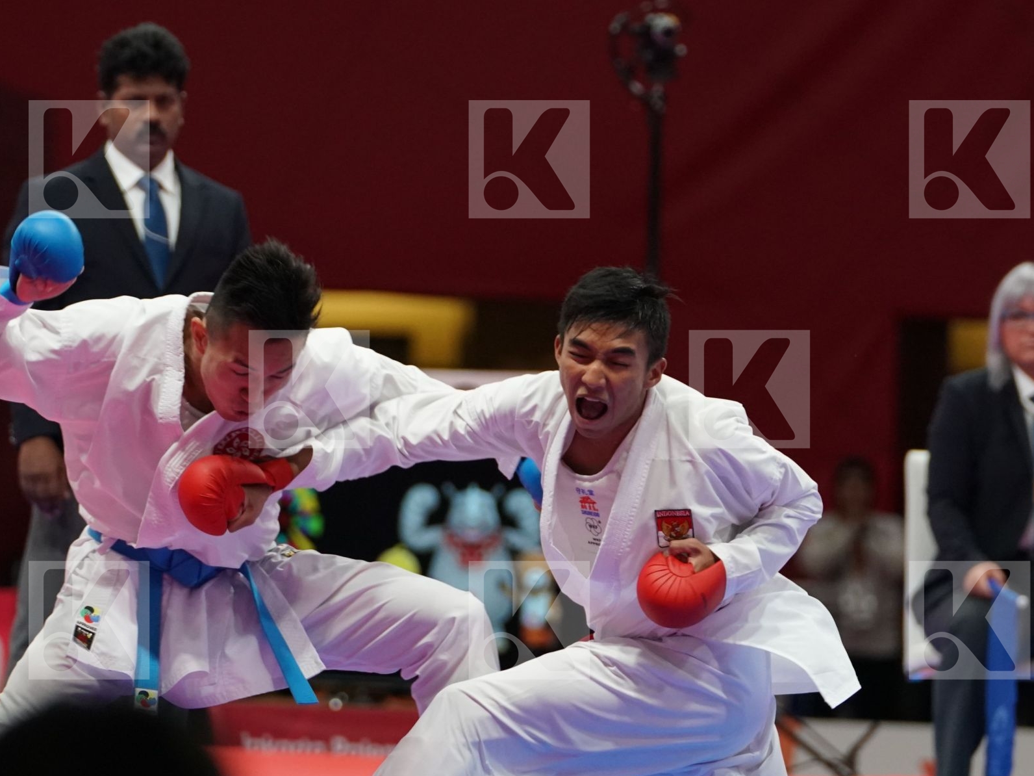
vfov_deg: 4.7
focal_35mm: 313
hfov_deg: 6.3
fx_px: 9349
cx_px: 529
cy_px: 389
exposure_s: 1/1000
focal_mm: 192
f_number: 4
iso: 3200
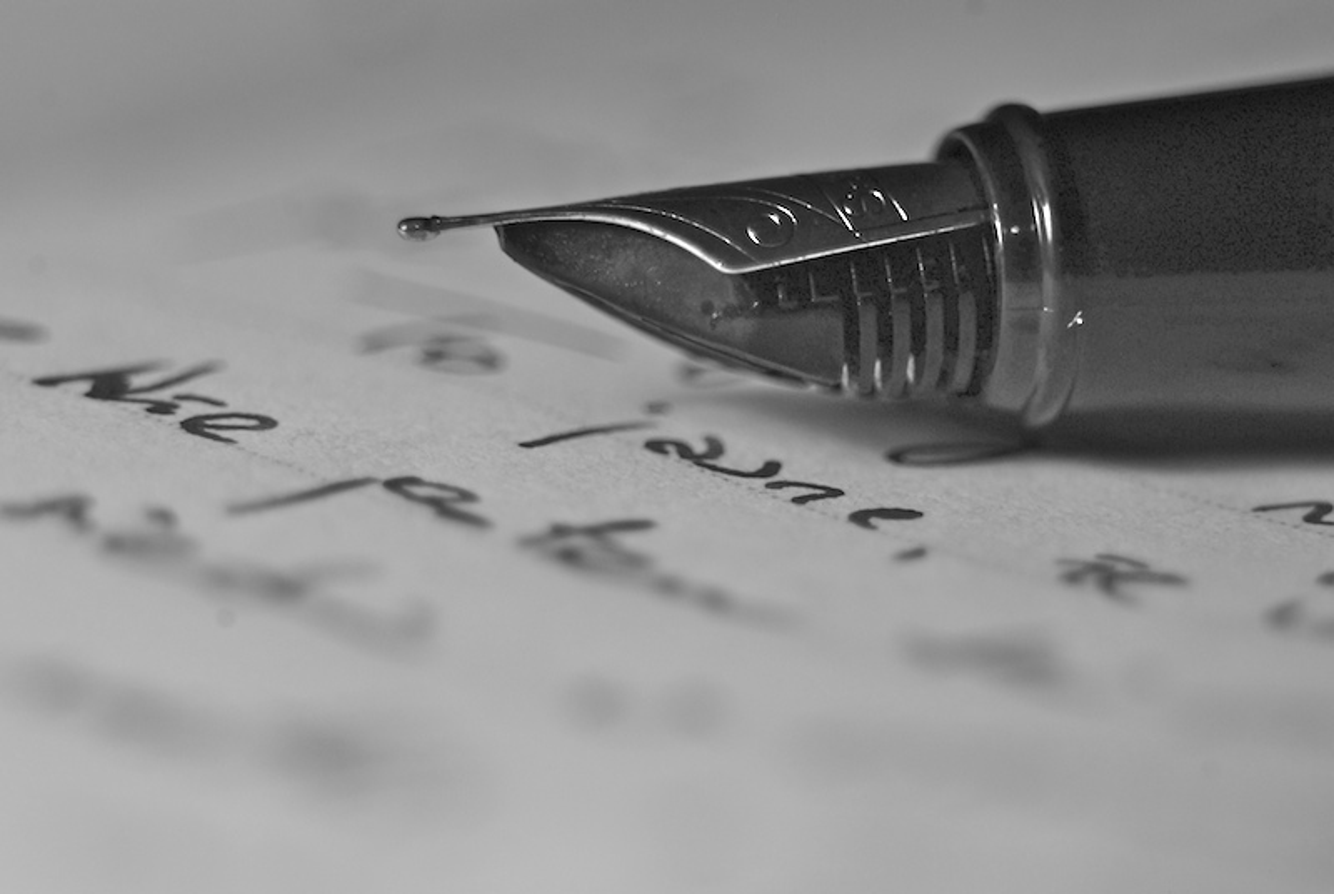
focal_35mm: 165
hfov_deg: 12.4
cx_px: 667
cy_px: 447
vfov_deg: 8.3
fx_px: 6123
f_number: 4.8
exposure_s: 1/50
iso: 500
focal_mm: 110
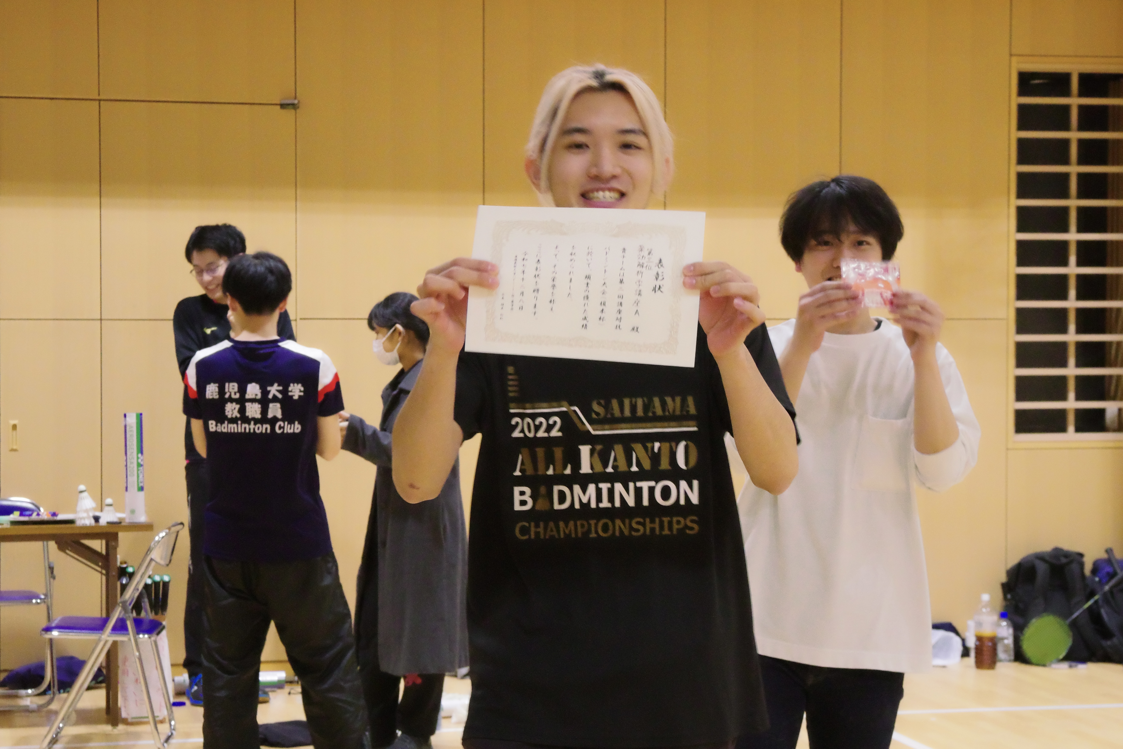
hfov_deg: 26.3
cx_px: 562
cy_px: 374
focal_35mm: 77
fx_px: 2402
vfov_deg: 17.7
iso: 6400
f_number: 7.1
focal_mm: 50
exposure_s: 1/100
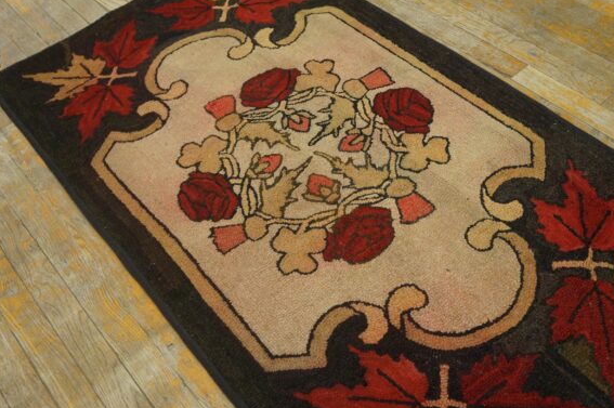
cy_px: 210
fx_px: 622
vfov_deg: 36.3
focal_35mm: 37
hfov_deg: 52.5
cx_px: 324
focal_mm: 23
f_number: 4
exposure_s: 1/160
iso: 2500
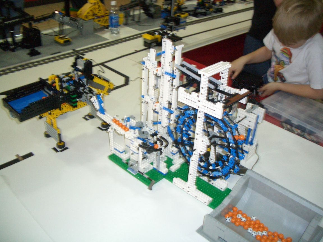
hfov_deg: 52.6
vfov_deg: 40.7
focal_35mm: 35
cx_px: 162
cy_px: 121
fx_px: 327
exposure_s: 1/60
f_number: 2.6
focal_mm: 5.8
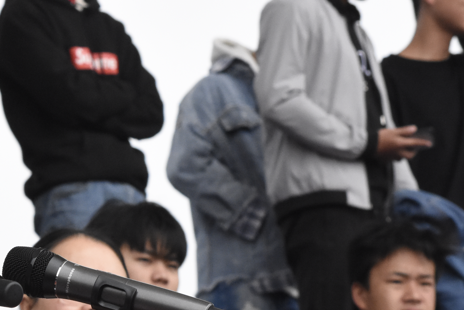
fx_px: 4266
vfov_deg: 4.1
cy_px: 353
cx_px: -34
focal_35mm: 331
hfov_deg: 6.2
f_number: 11
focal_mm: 92
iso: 2500
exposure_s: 1/2000
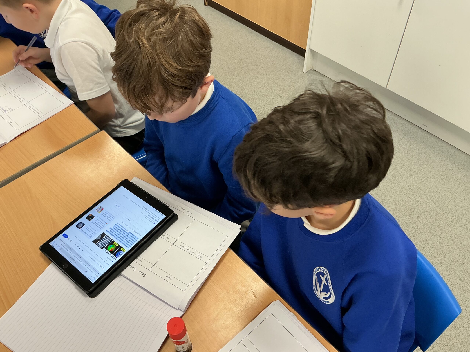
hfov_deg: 61.7
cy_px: 176
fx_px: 394
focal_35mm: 29
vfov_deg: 48.2
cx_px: 235
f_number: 1.8
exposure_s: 1/50
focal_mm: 3
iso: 64
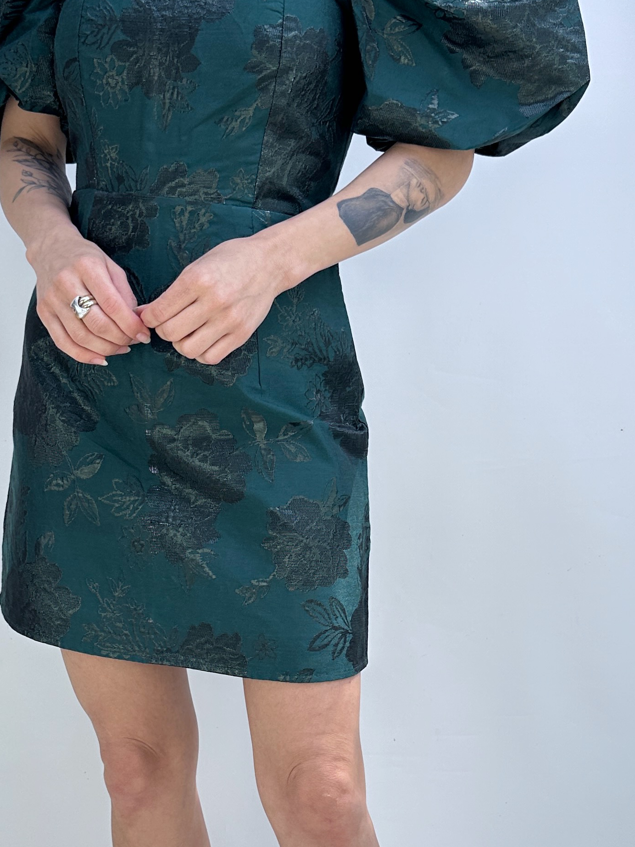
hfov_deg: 30.1
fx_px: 1174
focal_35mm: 48
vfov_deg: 39.2
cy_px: 569
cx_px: 237
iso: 80
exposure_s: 1/704
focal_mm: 6.86
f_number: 1.78
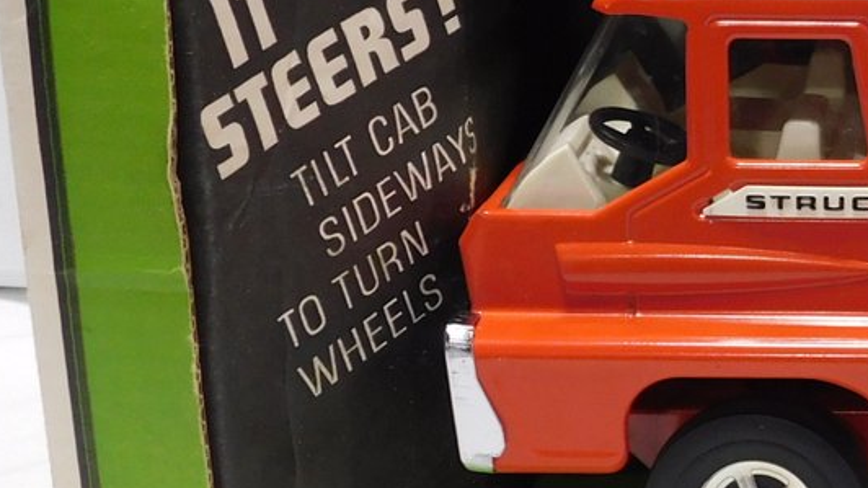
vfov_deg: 13.0
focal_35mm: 93
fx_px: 2140
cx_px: 1030
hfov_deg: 21.4
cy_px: 143
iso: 160
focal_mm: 5.3
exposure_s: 1/30
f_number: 3.2
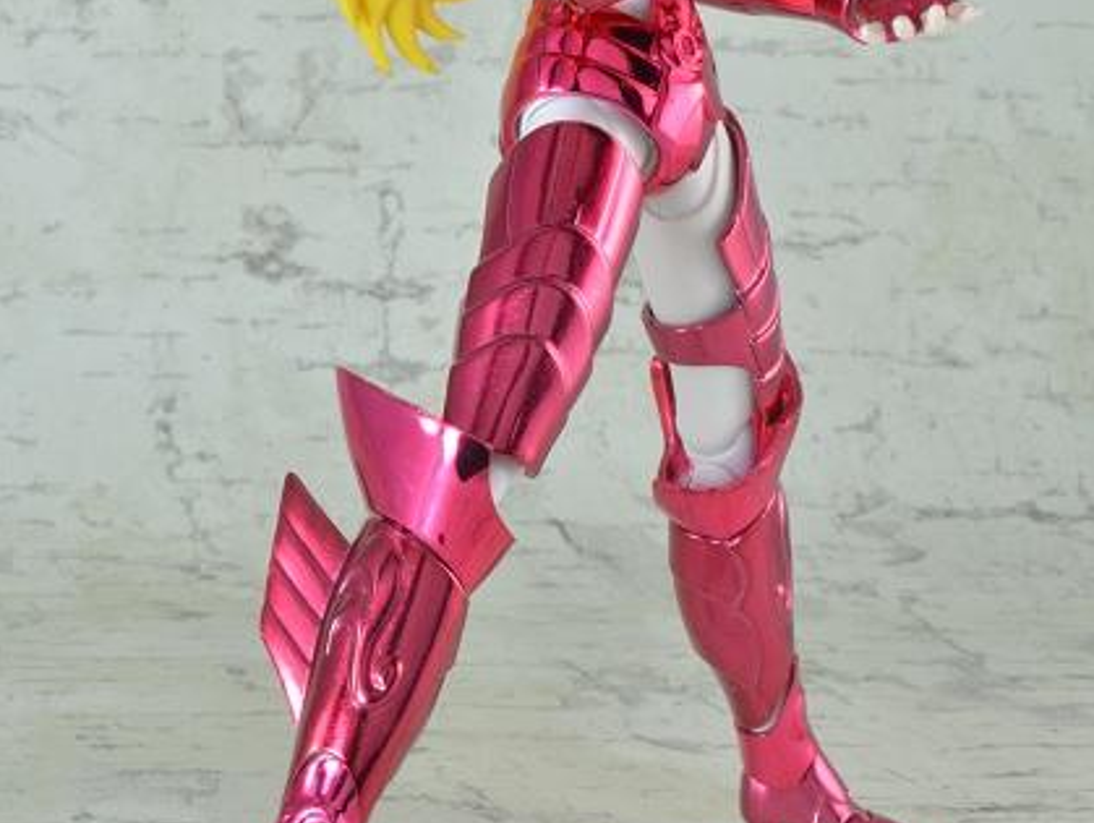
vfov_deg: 12.3
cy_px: 225
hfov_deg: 16.3
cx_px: 544
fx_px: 3819
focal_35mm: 121
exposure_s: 1/1.6
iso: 100
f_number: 29
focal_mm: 55
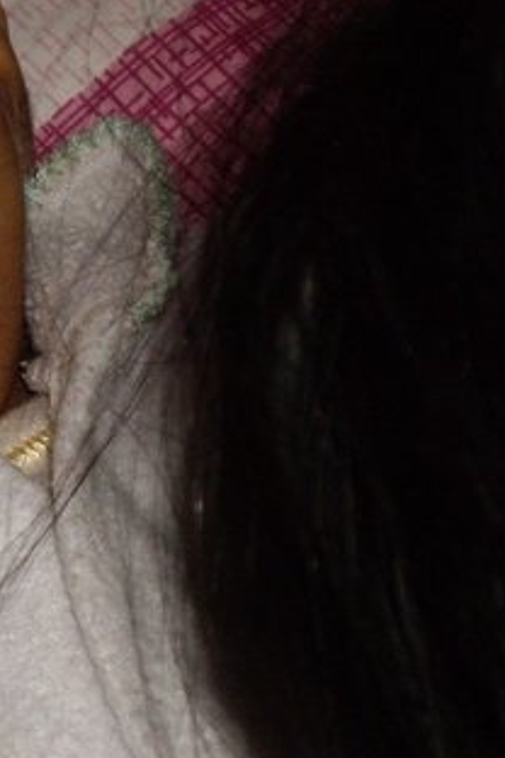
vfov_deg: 8.5
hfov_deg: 5.6
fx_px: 5113
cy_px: 282
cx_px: -202
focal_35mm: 243
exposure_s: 1/125
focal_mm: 18.6
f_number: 5.2
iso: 200
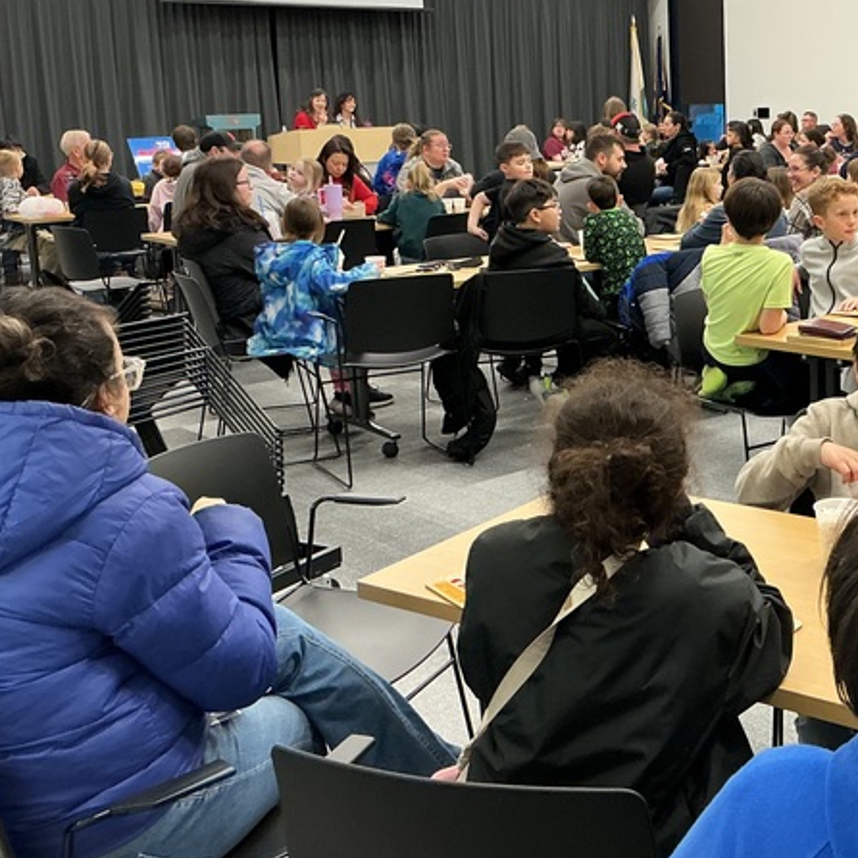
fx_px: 1290
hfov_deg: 35.2
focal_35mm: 46
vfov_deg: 36.6
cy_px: 333
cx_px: 727
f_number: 1.8
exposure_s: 1/60
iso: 100
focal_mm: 3
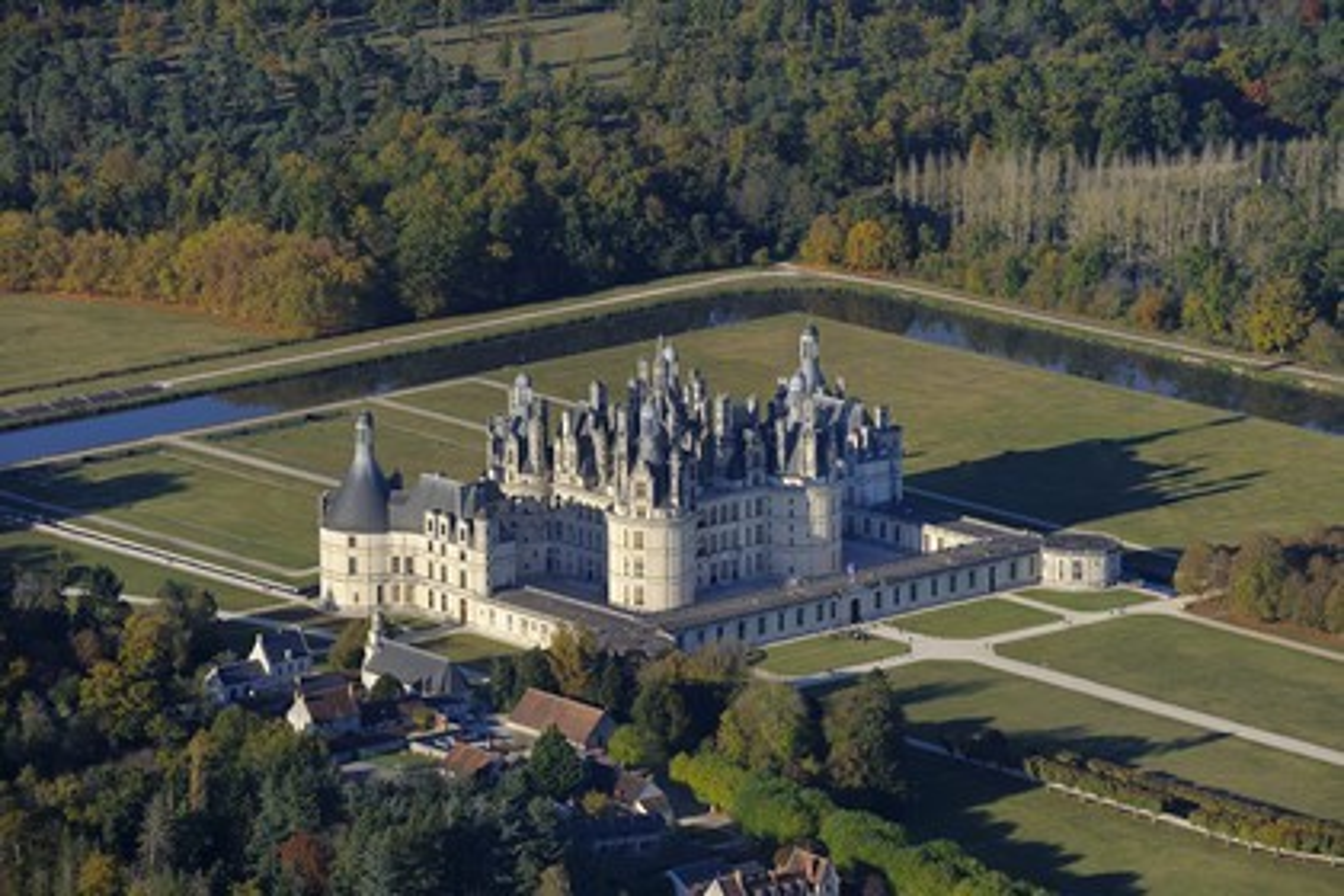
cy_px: 448
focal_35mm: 200
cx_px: 672
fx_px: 7466
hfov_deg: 10.3
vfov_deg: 6.9
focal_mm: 200
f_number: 9
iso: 400
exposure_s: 1/1000
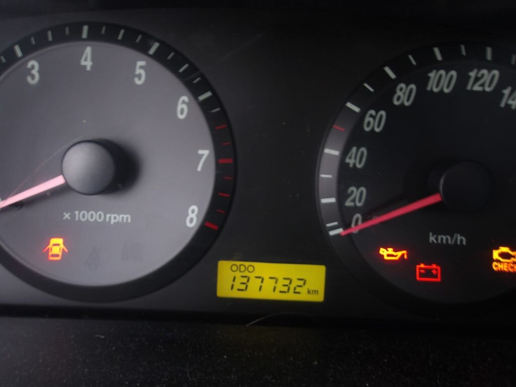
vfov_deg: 51.4
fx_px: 402
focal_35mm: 27
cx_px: 258
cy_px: 194
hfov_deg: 65.3
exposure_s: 1/5
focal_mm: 4.9
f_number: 3
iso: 100
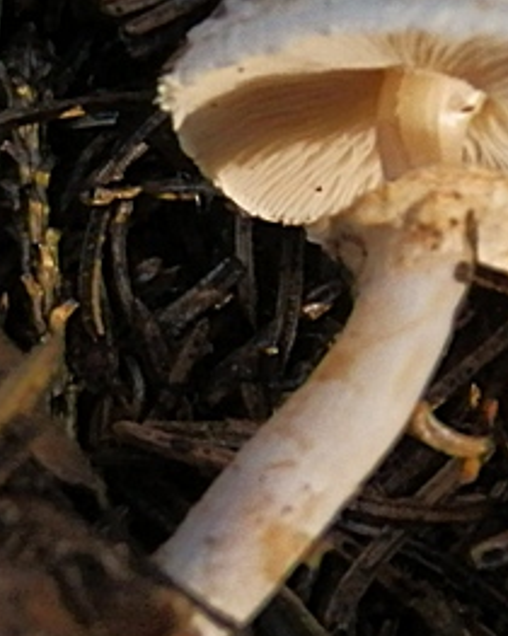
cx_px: 77
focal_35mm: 110
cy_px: 310
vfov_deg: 17.5
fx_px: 2070
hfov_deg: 13.9
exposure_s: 1/50
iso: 800
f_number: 3.9
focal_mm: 6.7
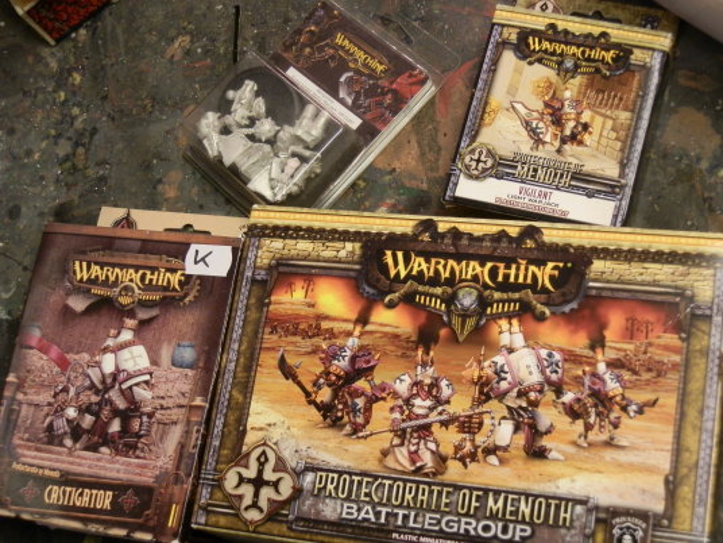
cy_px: 272
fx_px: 1274
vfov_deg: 24.0
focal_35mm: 61
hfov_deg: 31.7
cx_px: 362
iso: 200
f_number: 3.7
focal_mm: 10.99
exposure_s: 1/13
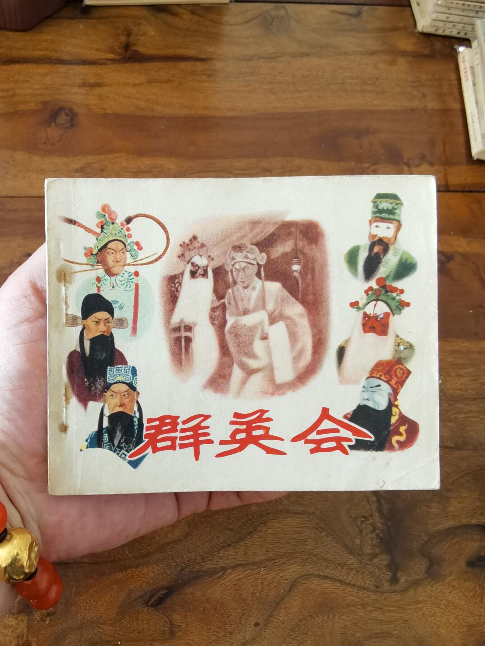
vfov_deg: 65.3
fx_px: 504
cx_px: 242
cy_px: 323
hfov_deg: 51.4
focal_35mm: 27
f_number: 2.2
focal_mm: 2.26
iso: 160
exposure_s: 1/40
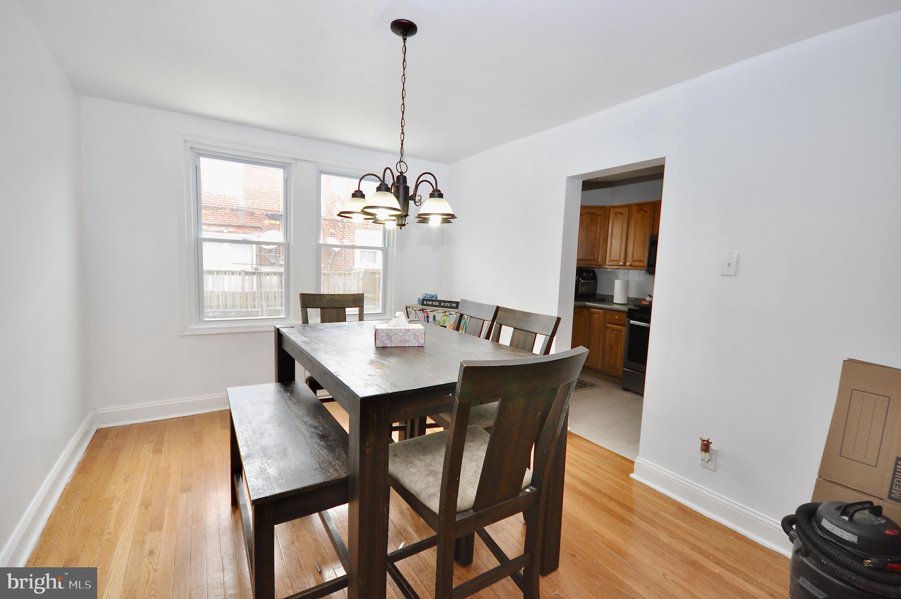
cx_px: 450
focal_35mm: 15
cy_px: 300
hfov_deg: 100.5
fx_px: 375
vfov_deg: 77.2
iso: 320
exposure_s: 1/100
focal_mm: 10
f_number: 5
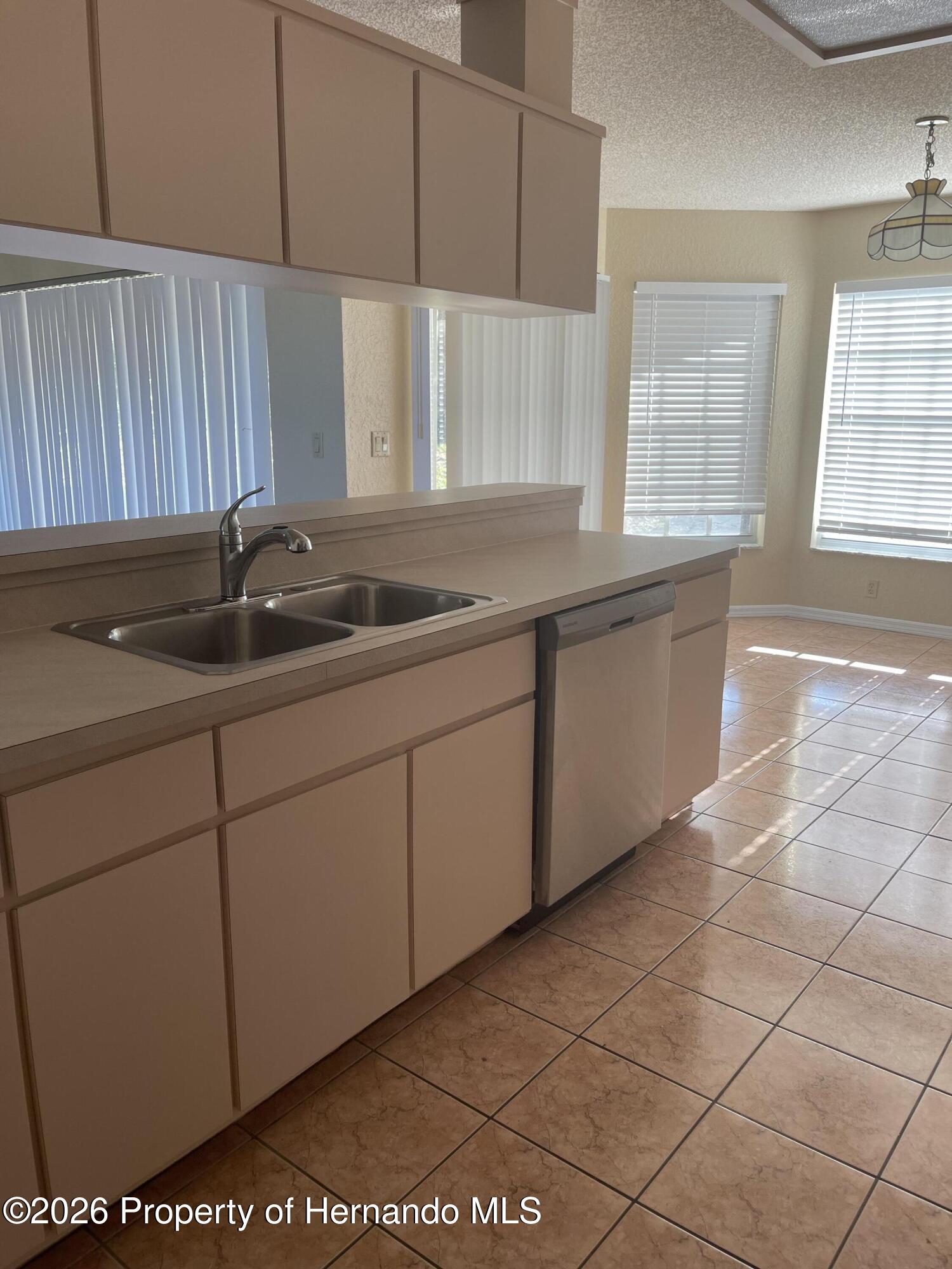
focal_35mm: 25
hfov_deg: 54.9
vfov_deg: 69.4
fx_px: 917
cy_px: 634
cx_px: 476
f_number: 1.6
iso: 64
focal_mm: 5.1
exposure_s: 1/120
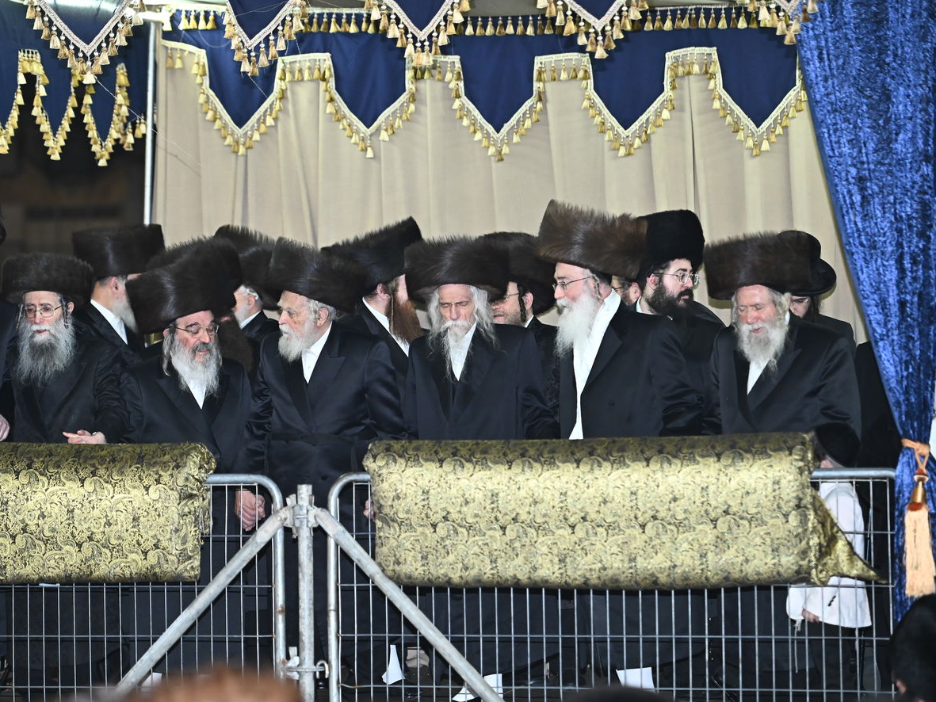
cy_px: 347
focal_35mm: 139
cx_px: 412
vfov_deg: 10.7
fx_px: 3759
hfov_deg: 14.2
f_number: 3.2
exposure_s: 1/200
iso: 2500
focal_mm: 122
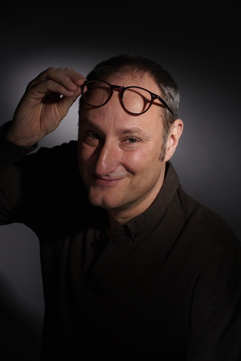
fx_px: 853
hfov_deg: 16.1
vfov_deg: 23.9
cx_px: 120
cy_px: 180
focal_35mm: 85
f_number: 8
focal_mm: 85
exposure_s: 1/125
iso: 160
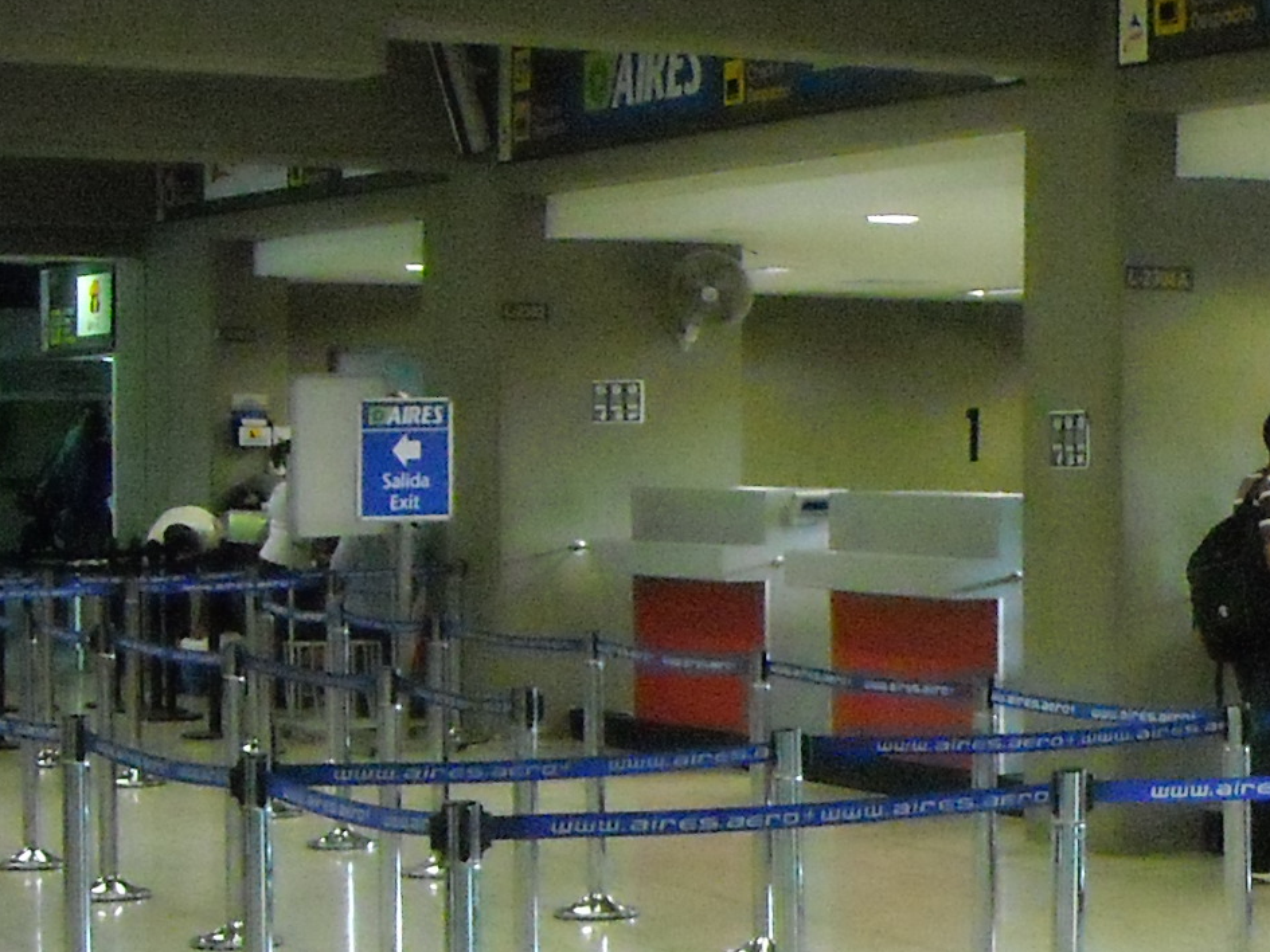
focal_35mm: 96
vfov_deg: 15.4
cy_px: 491
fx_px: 3523
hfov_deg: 18.9
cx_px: 1650
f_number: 2.8
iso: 800
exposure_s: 1/57
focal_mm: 5.7
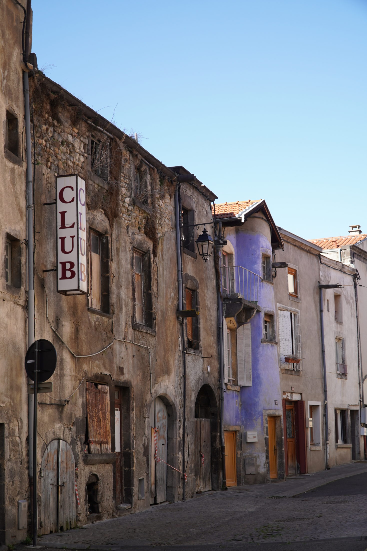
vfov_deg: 37.8
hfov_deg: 25.8
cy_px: 276
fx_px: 803
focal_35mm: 52
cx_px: 184
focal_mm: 35
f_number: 5.6
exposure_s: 1/125
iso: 100
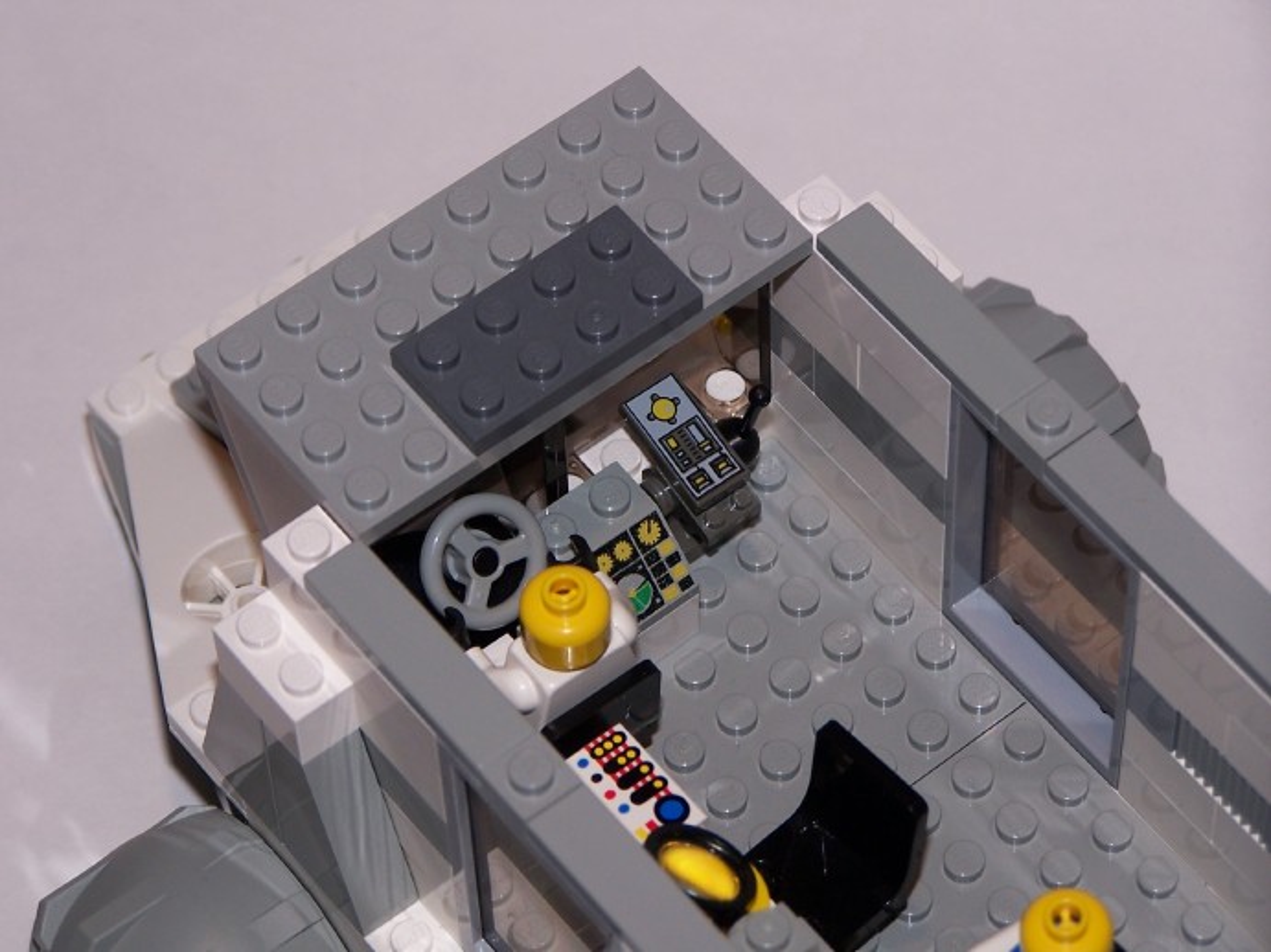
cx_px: 636
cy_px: 476
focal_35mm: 139
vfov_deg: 10.7
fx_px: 5103
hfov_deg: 14.2
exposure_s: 1/90
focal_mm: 23.1
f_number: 3.2
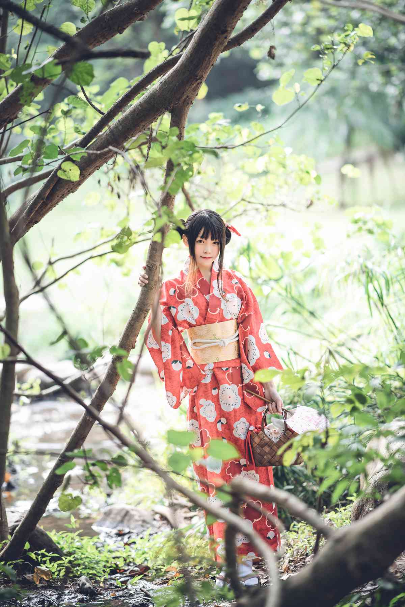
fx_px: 1770
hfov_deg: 13.1
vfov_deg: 19.4
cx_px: 202
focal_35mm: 105
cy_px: 304
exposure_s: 1/200
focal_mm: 105
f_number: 1.4
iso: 200
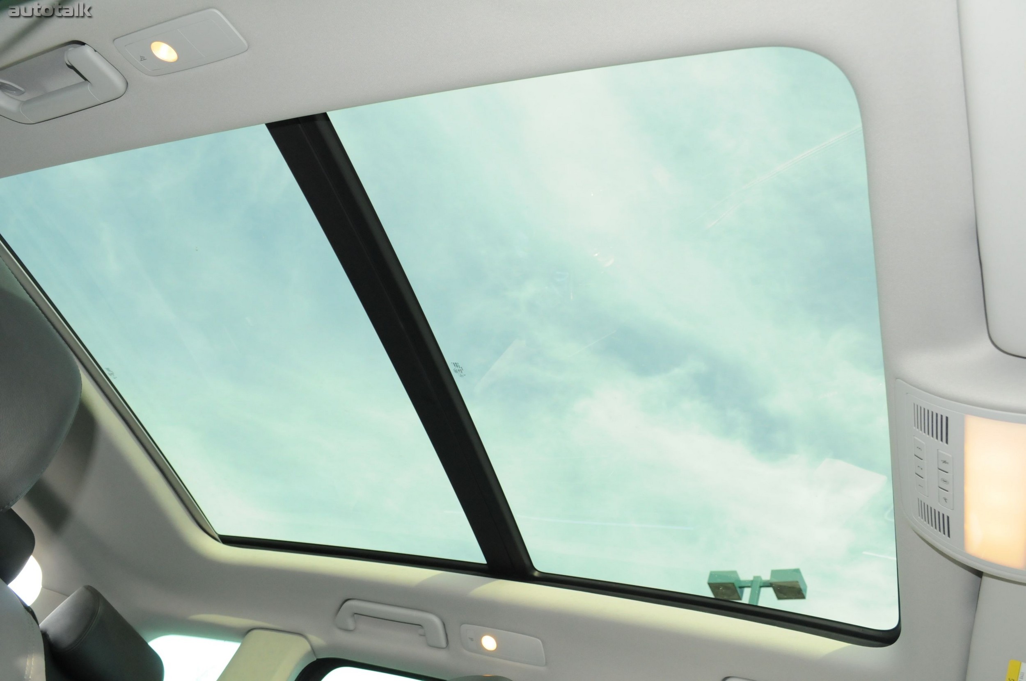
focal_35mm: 30
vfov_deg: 43.5
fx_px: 854
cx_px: 513
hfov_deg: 62.0
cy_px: 340
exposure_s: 1/125
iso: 1250
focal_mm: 20
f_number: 8
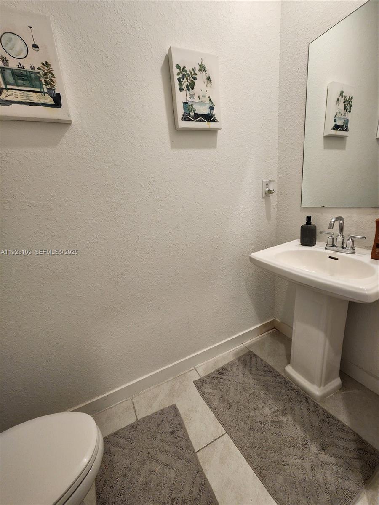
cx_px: 190
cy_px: 252
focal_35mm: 13
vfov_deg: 106.2
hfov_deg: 89.9
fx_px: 190
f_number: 2.2
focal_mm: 2.2
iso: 160
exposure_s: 1/60
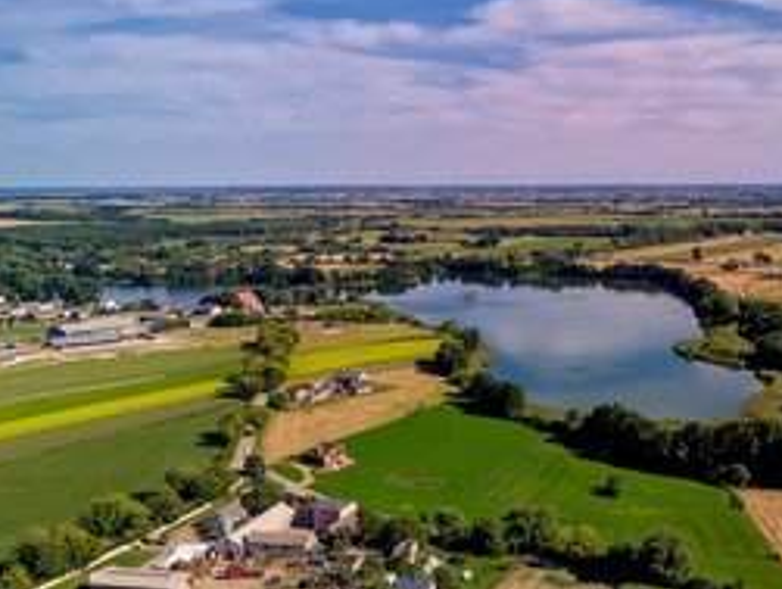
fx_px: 973
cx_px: 617
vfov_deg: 33.6
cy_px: 346
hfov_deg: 42.0
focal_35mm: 43
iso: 110
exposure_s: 1/2500
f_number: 1.7
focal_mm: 6.72
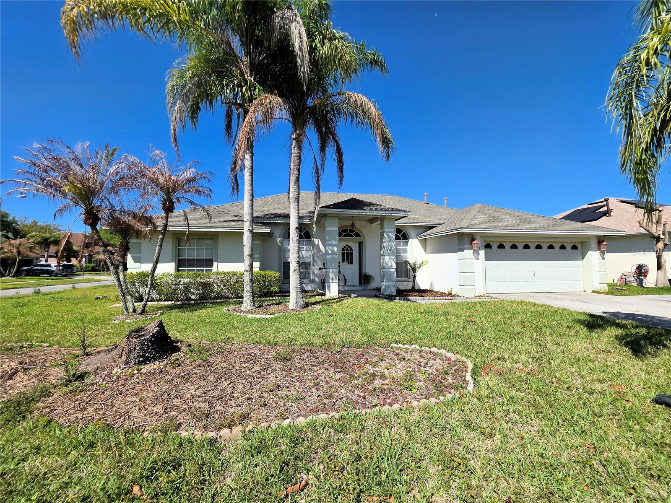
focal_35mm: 13
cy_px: 252
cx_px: 336
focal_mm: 2.2
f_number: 1.9
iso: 40
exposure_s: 1/2607
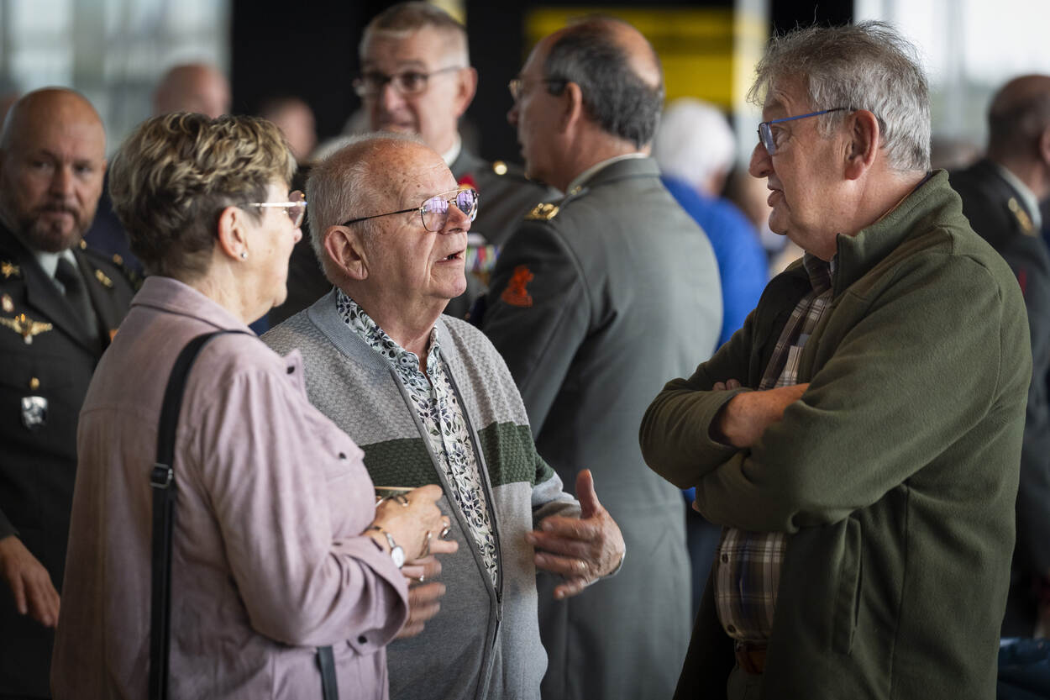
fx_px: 4870
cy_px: 350
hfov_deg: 12.3
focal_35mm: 167
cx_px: 525
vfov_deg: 8.2
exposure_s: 1/200
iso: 2000
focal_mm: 167
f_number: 2.8
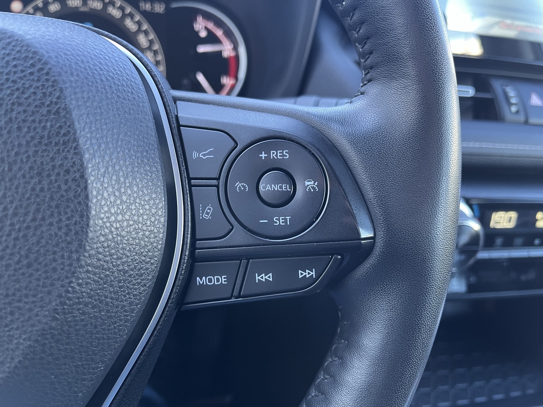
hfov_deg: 67.3
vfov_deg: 53.1
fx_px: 408
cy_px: 204
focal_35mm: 26
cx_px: 272
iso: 200
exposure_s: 1/60
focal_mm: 5.1
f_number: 1.6
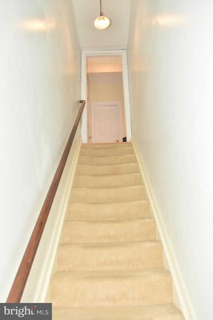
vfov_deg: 70.4
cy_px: 160
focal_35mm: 26
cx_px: 106
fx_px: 226
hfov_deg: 50.4
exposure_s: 1/60
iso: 200
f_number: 5
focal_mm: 17
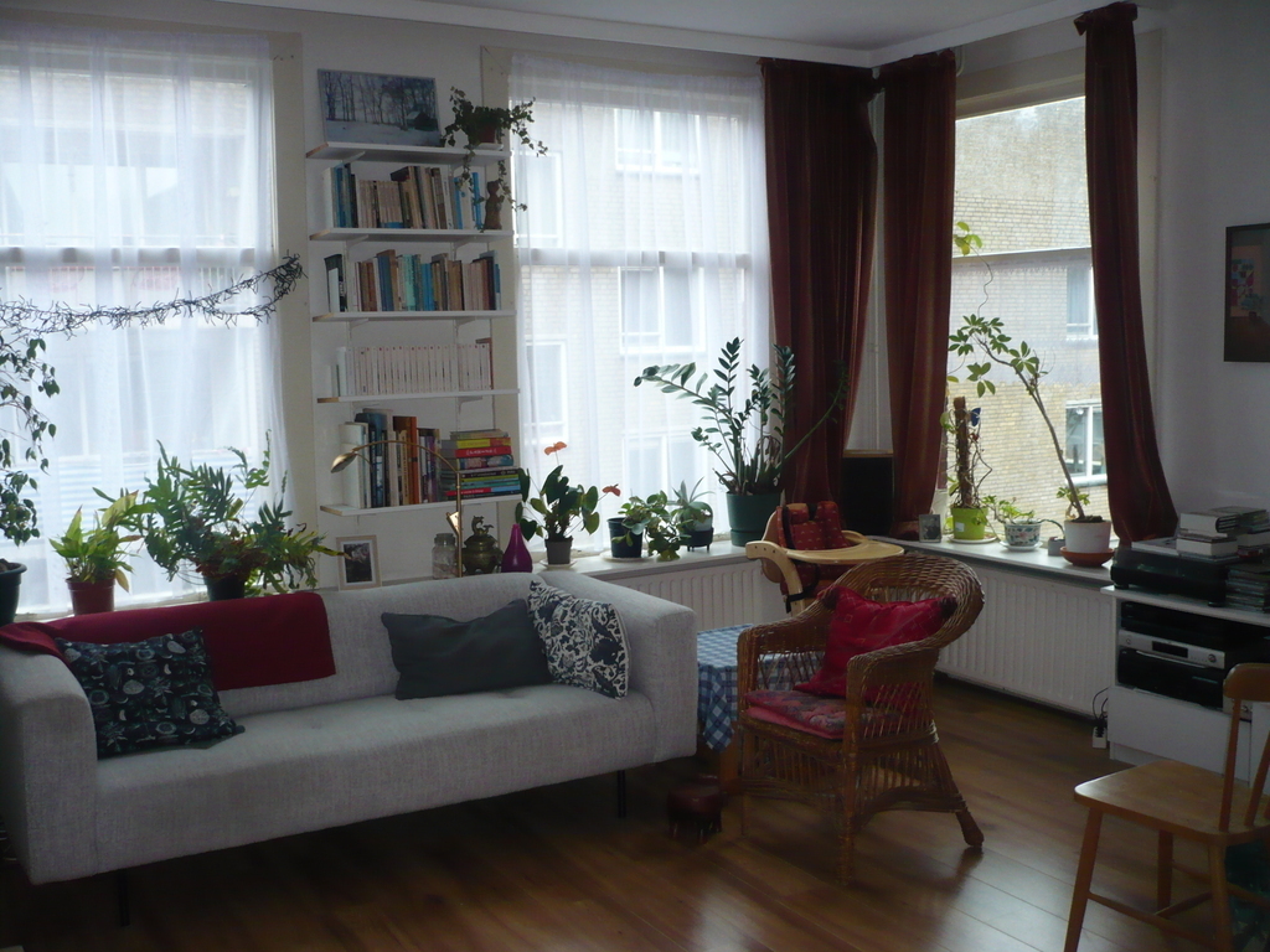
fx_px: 1284
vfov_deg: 40.7
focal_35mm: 35
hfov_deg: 52.6
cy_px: 476
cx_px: 635
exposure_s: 1/30
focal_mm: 5.8
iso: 200
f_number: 2.8
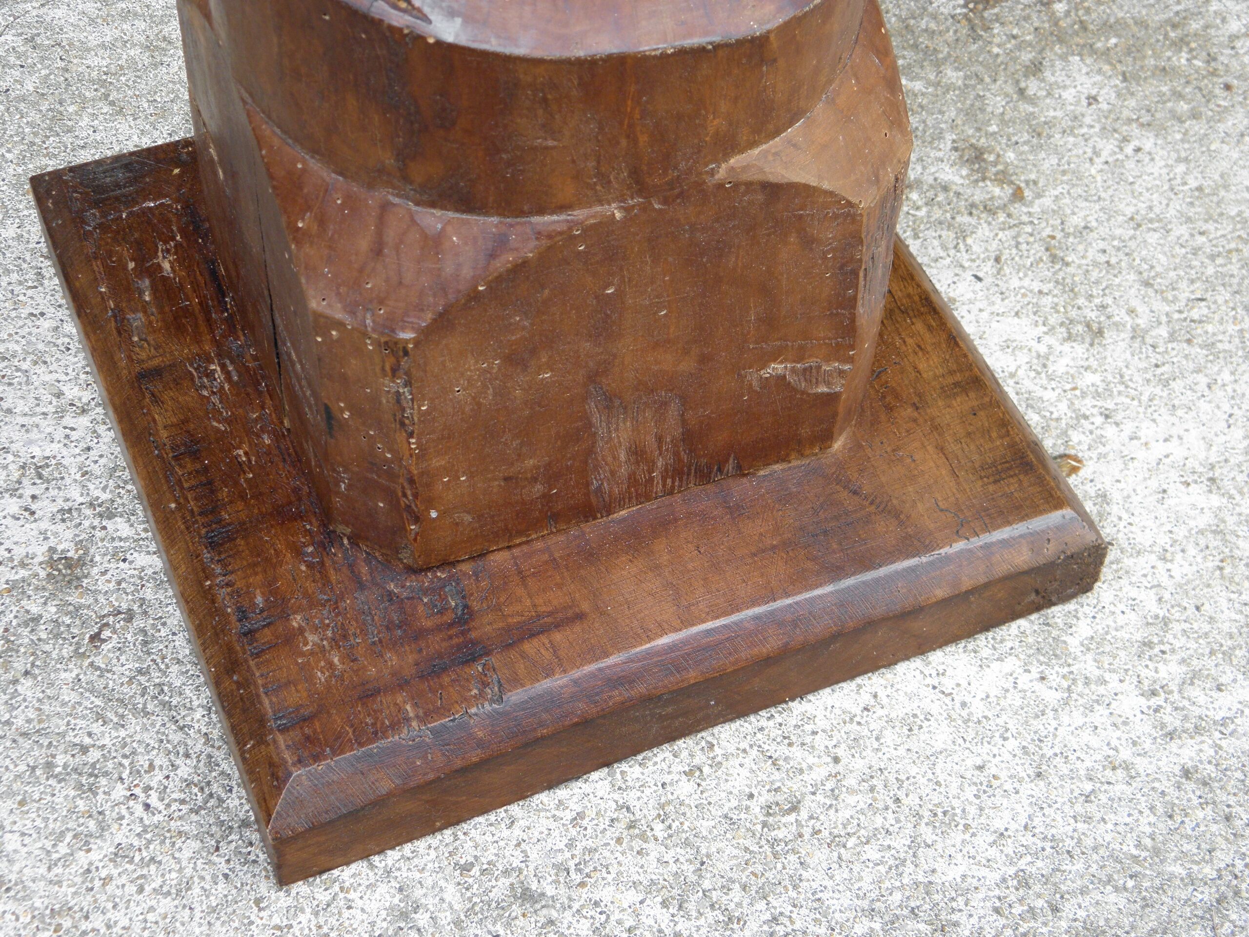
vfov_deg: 27.0
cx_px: 624
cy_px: 468
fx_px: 1948
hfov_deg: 35.5
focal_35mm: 54
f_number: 4.1
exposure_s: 1/50
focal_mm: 9.7
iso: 100
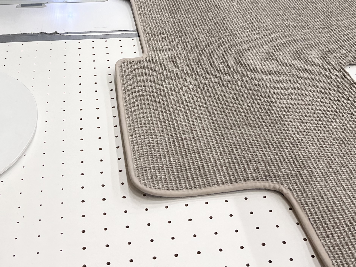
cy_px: 35
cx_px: 194
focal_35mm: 56
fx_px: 576
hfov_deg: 34.3
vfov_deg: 25.4
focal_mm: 5.7
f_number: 1.5
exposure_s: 1/100
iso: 50
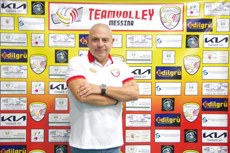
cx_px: 115
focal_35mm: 42
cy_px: 76
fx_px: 268
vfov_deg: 31.9
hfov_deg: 46.4
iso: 3200
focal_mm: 28.13
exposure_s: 1/50
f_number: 2.8
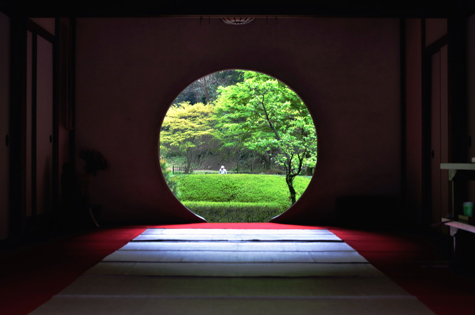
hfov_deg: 27.0
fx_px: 988
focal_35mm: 75
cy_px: 158
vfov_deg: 18.1
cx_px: 238
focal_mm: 50
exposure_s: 1/30
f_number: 5.6
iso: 200
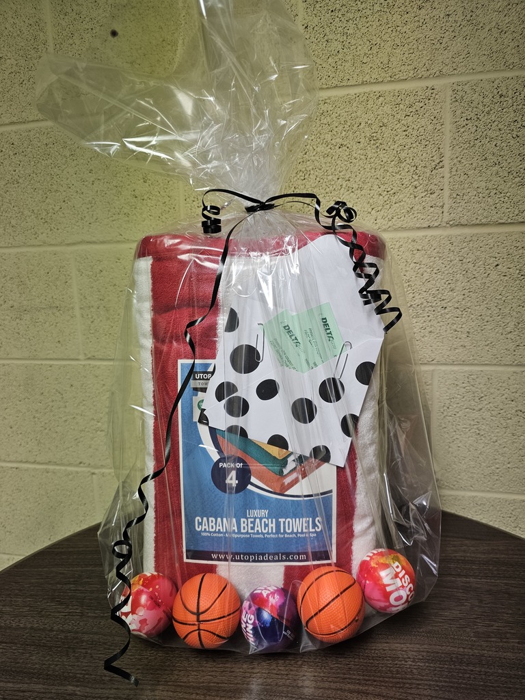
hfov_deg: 58.9
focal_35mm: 23
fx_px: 465
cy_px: 350
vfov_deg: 73.9
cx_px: 262
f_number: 1.7
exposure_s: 1/120
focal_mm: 6.3
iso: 200
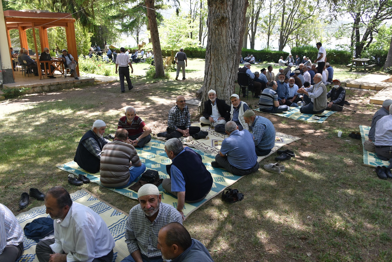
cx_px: 196
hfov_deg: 65.5
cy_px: 131
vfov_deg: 46.4
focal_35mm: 28
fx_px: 305
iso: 320
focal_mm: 28
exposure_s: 1/160
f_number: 6.3
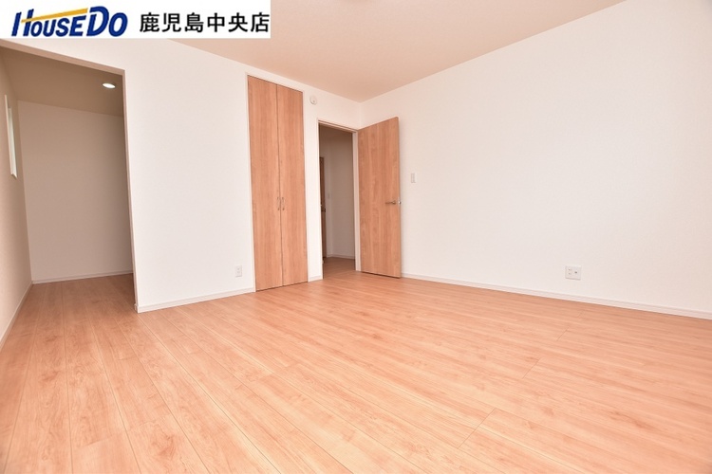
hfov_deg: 100.4
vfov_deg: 77.3
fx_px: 297
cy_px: 237
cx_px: 356
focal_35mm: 15
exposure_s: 1/125
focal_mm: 10
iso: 160
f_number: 5
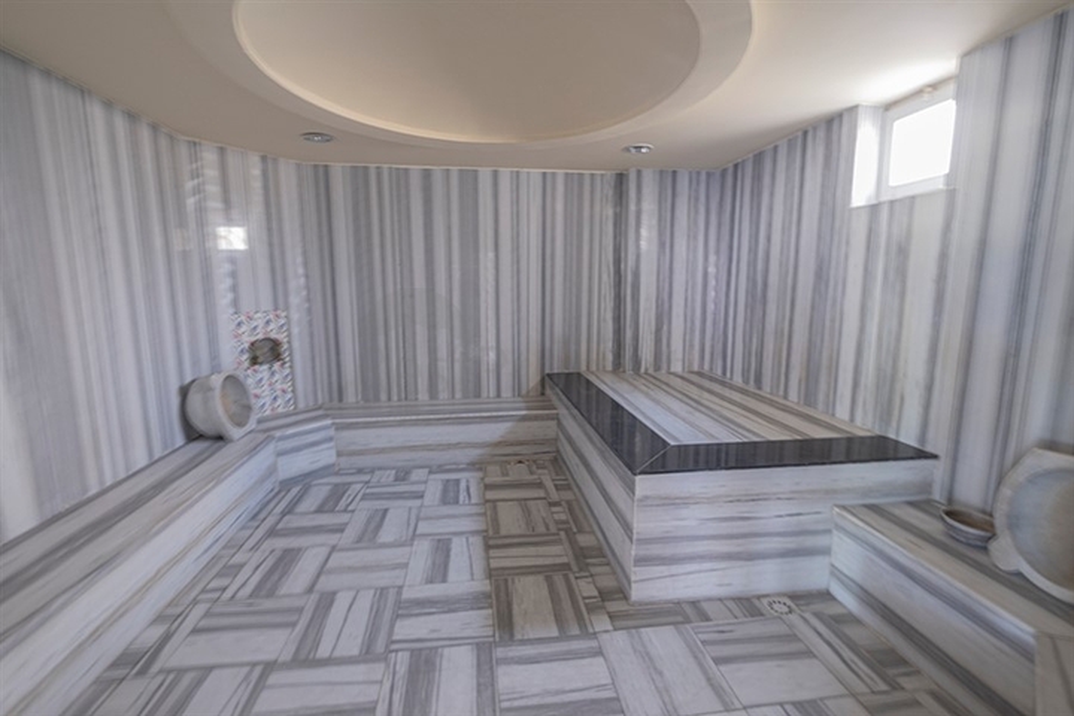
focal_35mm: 15
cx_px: 537
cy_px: 358
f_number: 7.1
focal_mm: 10
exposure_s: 3
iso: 200
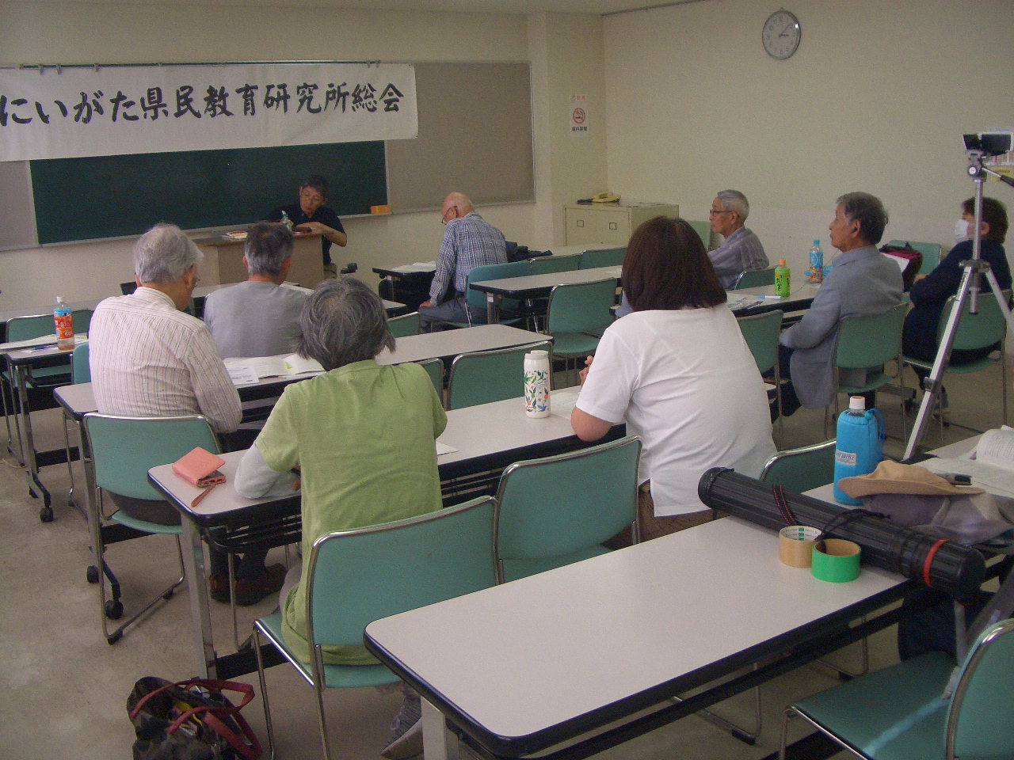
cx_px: 507
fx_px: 1025
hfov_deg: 52.6
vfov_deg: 40.7
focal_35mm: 35
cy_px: 380
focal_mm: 5.8
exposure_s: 1/80
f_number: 2.6
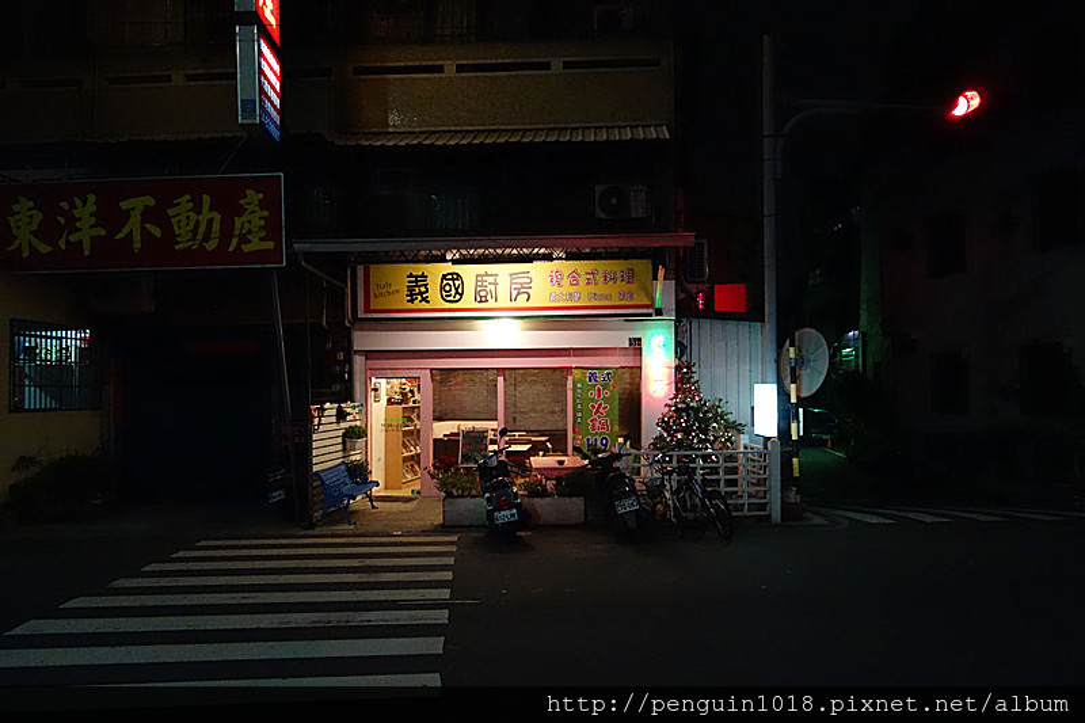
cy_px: 362
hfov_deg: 65.5
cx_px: 542
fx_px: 844
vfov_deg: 46.4
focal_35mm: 28
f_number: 1.8
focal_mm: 10.4
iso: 2500
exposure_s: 1/250
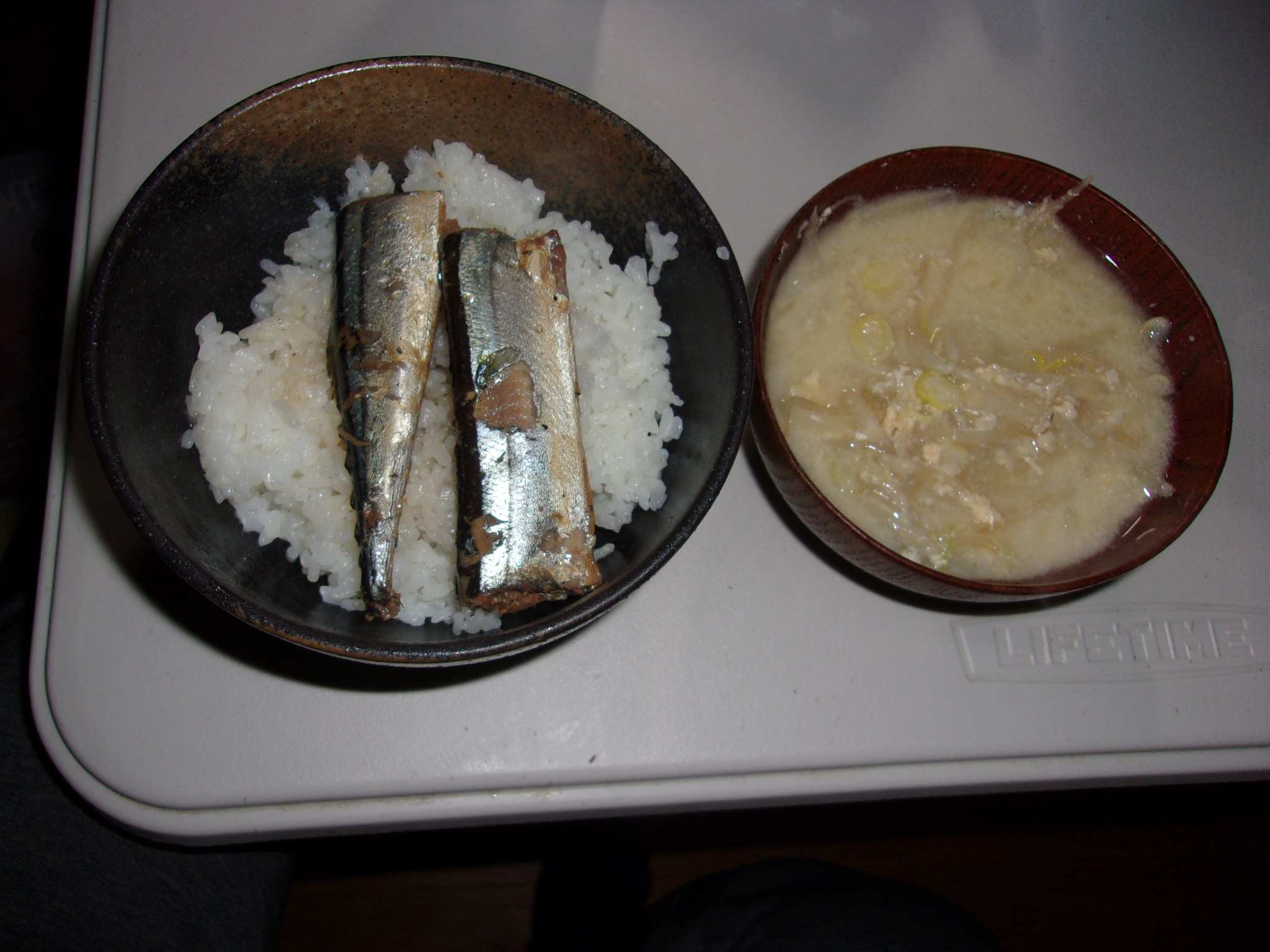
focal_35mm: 27
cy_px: 476
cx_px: 635
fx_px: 991
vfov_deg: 51.4
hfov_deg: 65.3
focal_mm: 4.9
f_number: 3
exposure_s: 1/34
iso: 80
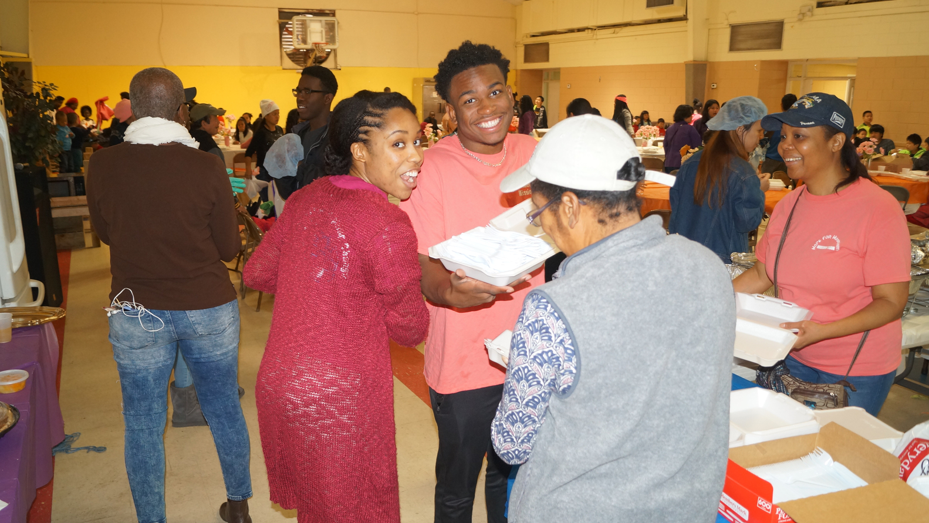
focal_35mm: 29
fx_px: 714
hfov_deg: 66.1
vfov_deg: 40.2
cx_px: 456
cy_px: 276
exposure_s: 1/60
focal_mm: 18
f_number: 3.5
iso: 640
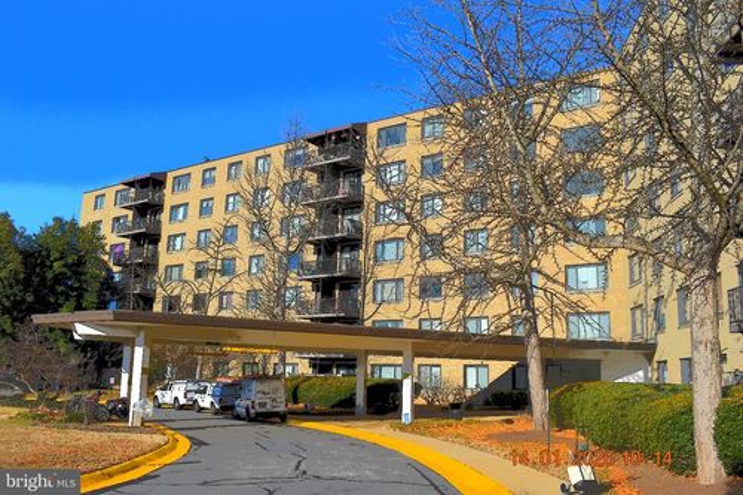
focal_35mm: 33
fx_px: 681
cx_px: 372
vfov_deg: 39.9
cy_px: 248
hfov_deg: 57.2
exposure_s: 1/320
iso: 100
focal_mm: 22
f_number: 9
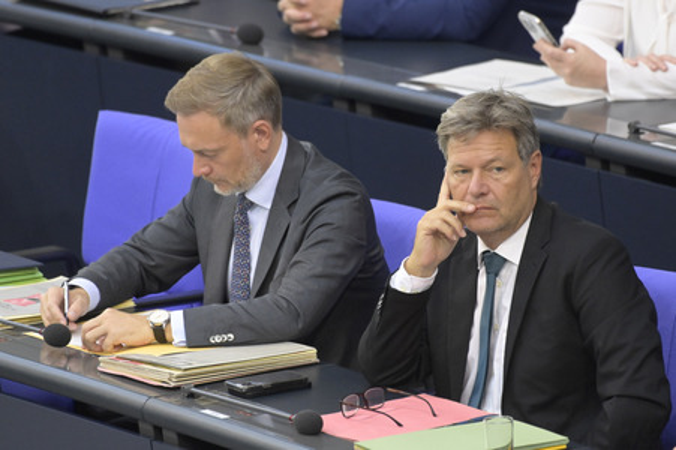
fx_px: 8444
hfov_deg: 4.6
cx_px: 338
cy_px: 225
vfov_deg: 3.1
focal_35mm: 450
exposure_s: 1/400
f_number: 5.6
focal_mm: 450
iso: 8000
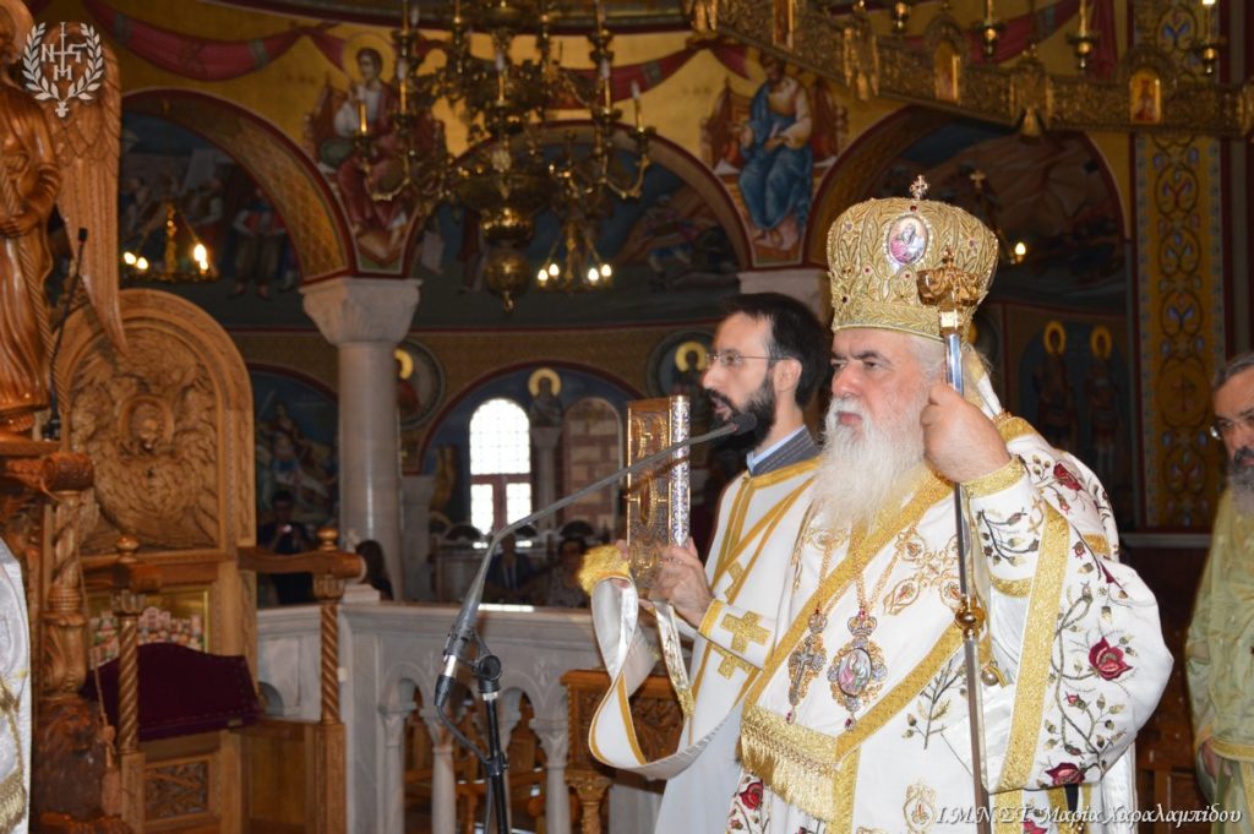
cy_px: 417
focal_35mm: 52
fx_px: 1827
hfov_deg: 37.9
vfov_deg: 25.7
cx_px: 627
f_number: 4.2
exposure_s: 1/60
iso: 800
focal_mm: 35
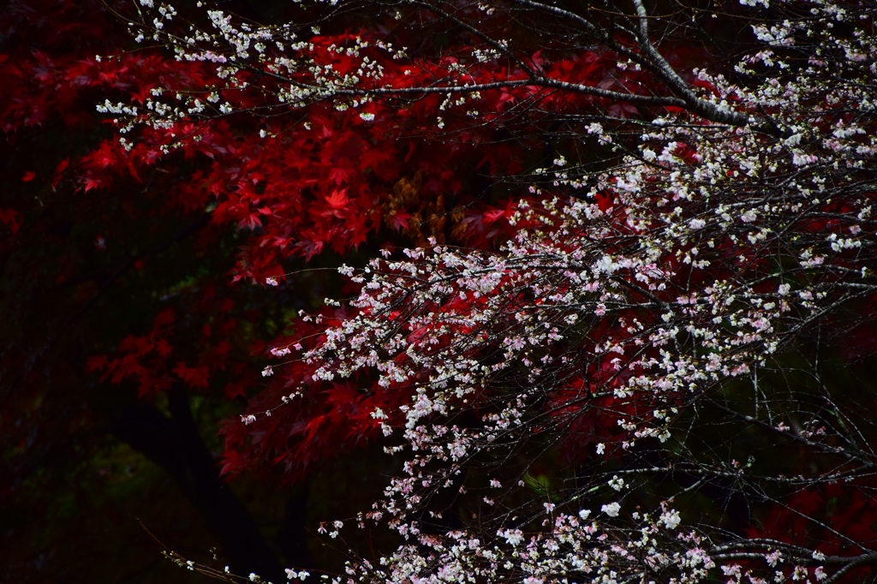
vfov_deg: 4.2
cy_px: 292
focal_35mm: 330
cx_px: 438
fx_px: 8036
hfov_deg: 6.2
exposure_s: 1/8
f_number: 6.3
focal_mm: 220
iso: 100
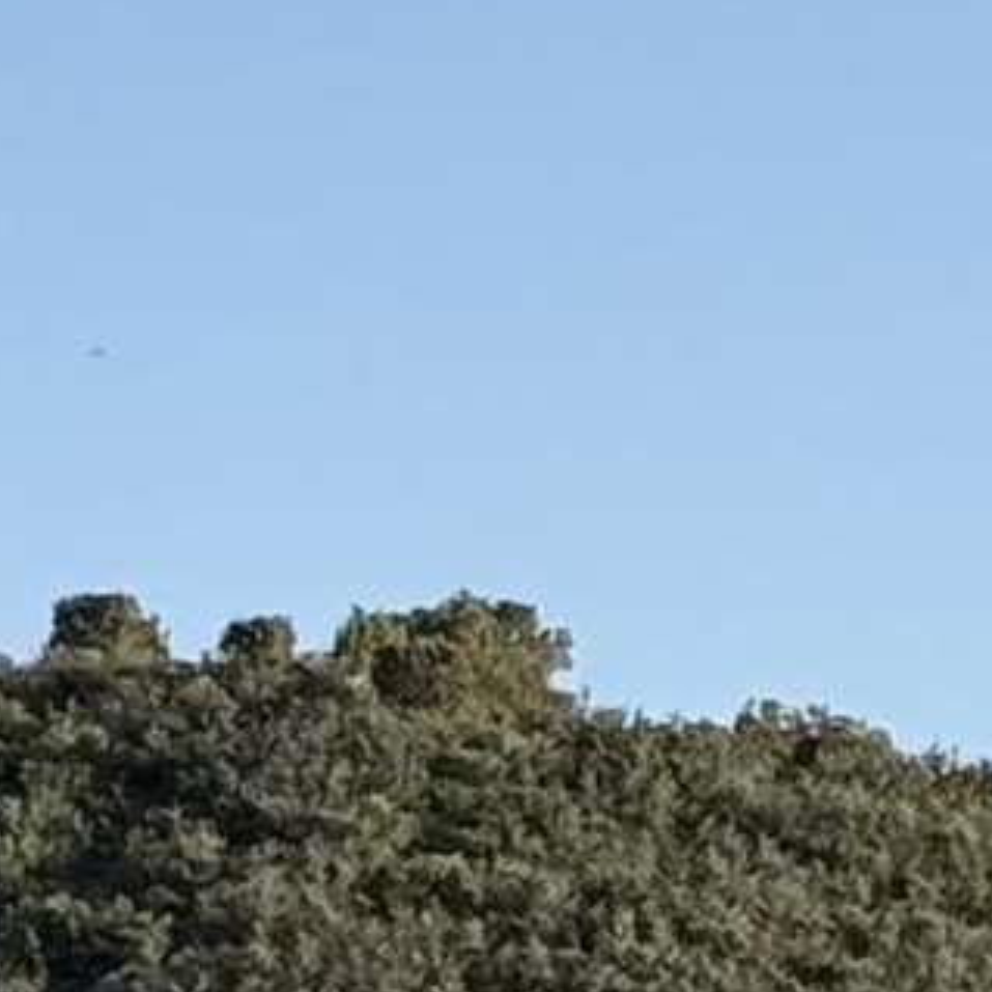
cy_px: 709
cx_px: 1119
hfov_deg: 4.3
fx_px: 13228
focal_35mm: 408
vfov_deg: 4.3
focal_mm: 6.76
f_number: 1.78
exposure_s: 1/2273
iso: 64
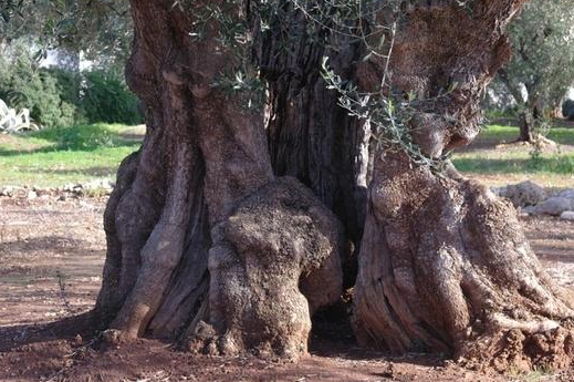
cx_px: 278
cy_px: 149
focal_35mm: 95
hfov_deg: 21.5
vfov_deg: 14.4
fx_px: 1513
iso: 200
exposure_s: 1/125
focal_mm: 50
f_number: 5.6
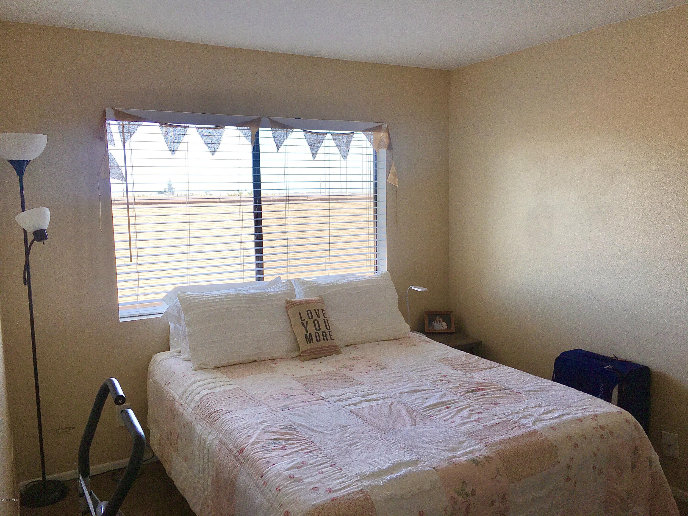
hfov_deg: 61.7
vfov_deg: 48.2
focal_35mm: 29
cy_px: 258
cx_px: 344
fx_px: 576
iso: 25
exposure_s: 1/269
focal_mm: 4.15
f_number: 2.2
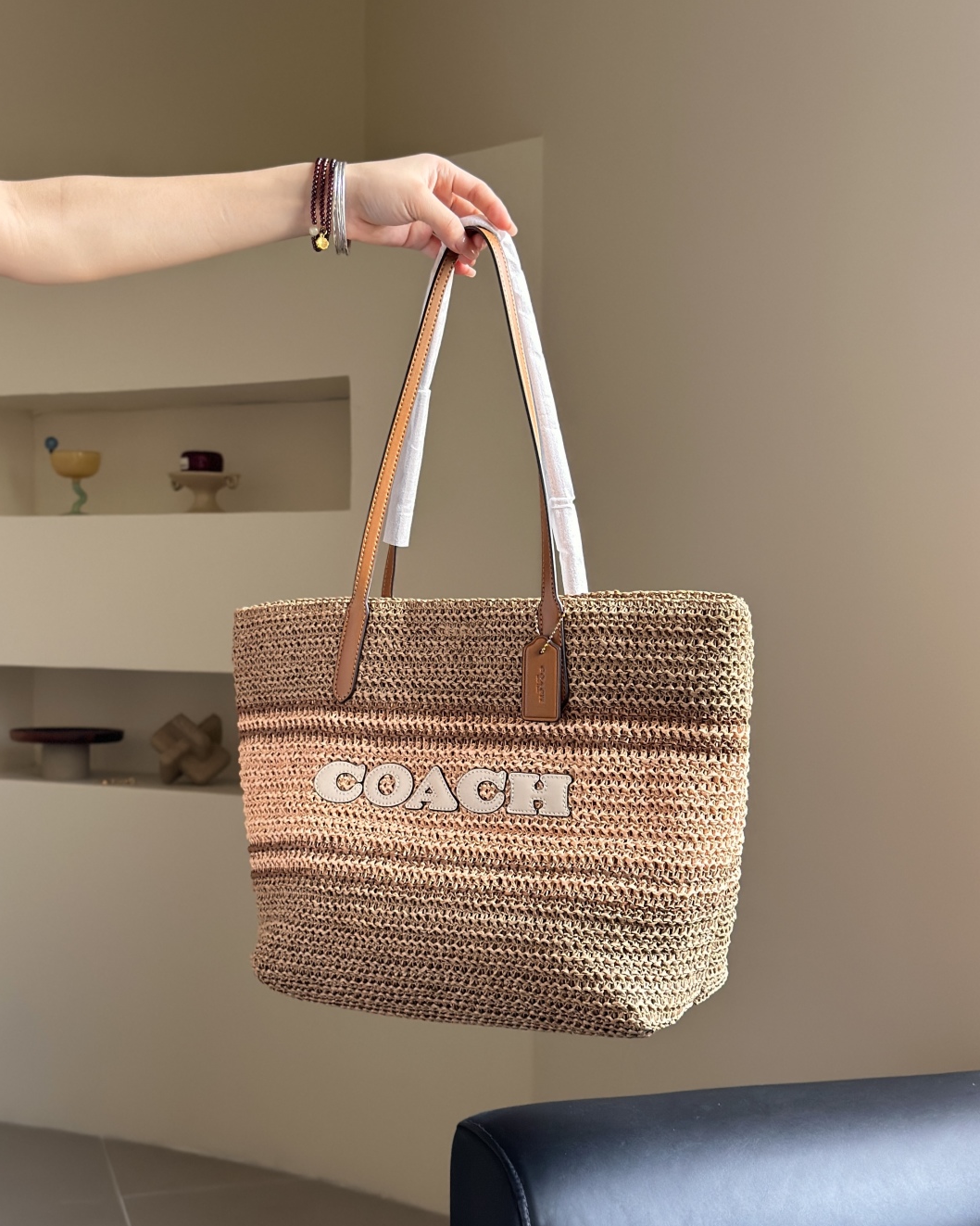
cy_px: 647
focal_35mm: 51
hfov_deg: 29.7
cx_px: 489
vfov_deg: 36.7
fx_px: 1849
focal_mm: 6.86
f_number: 1.78
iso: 250
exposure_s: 1/60
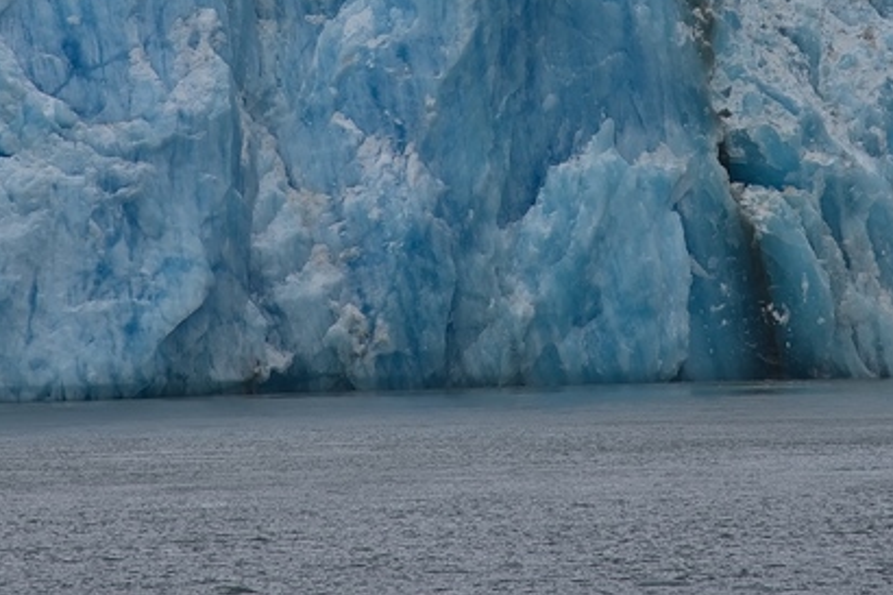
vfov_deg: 3.7
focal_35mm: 375
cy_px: -192
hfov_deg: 5.5
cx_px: 555
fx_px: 9298
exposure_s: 1/250
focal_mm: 120
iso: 100
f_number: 5.6
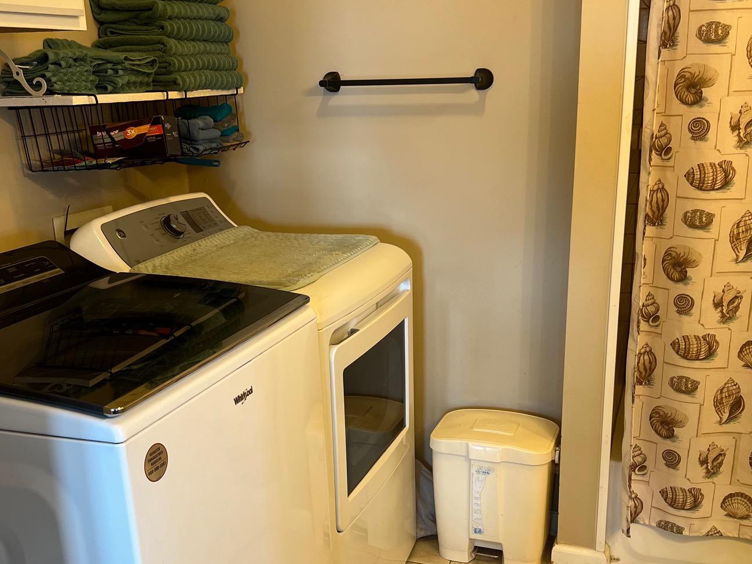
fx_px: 891
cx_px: 380
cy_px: 351
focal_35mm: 41
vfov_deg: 34.9
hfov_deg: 45.8
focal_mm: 5.7
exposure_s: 1/60
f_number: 1.5
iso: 80
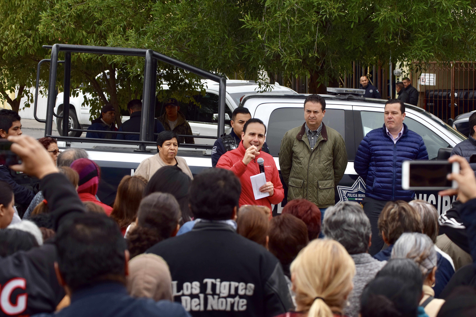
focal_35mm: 117
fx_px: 1547
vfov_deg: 11.7
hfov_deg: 17.5
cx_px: 238
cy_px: 158
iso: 250
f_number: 5
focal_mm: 78
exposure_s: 1/800
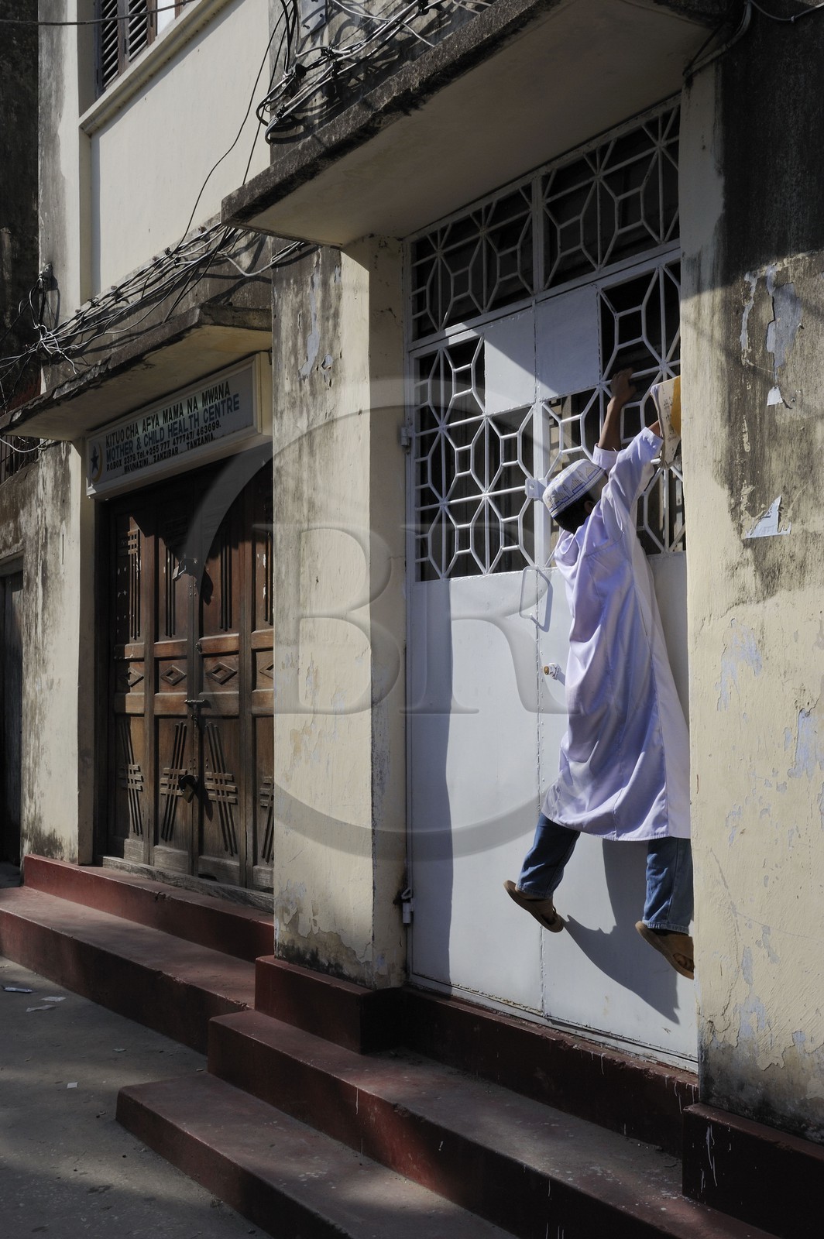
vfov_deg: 44.5
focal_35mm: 44
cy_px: 620
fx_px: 1513
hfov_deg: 30.5
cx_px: 412
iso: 400
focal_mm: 44
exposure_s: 1/160
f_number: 20
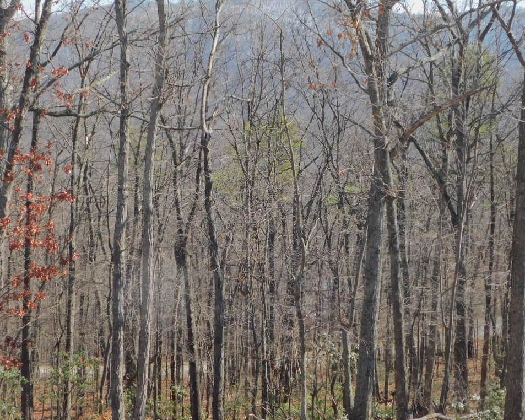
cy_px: 191
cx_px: 286
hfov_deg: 31.9
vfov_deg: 25.8
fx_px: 917
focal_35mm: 59
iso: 125
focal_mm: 6.3
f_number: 3.5
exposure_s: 1/500
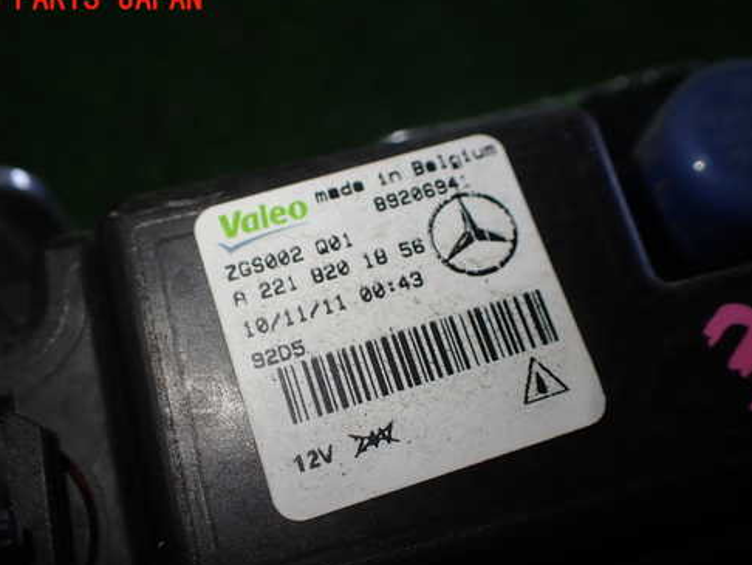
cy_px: 328
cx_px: 385
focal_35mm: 37
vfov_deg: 38.6
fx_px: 804
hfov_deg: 50.1
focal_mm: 5.4
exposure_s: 1/160
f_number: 2.3
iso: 100
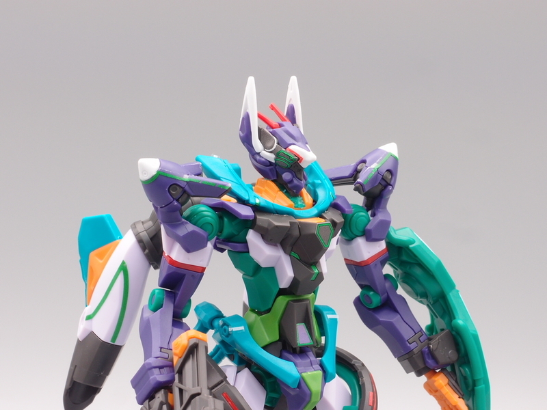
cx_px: 274
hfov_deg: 17.6
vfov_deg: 13.2
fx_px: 1770
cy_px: 205
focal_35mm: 112
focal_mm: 24
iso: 100
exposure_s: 1/5
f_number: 8
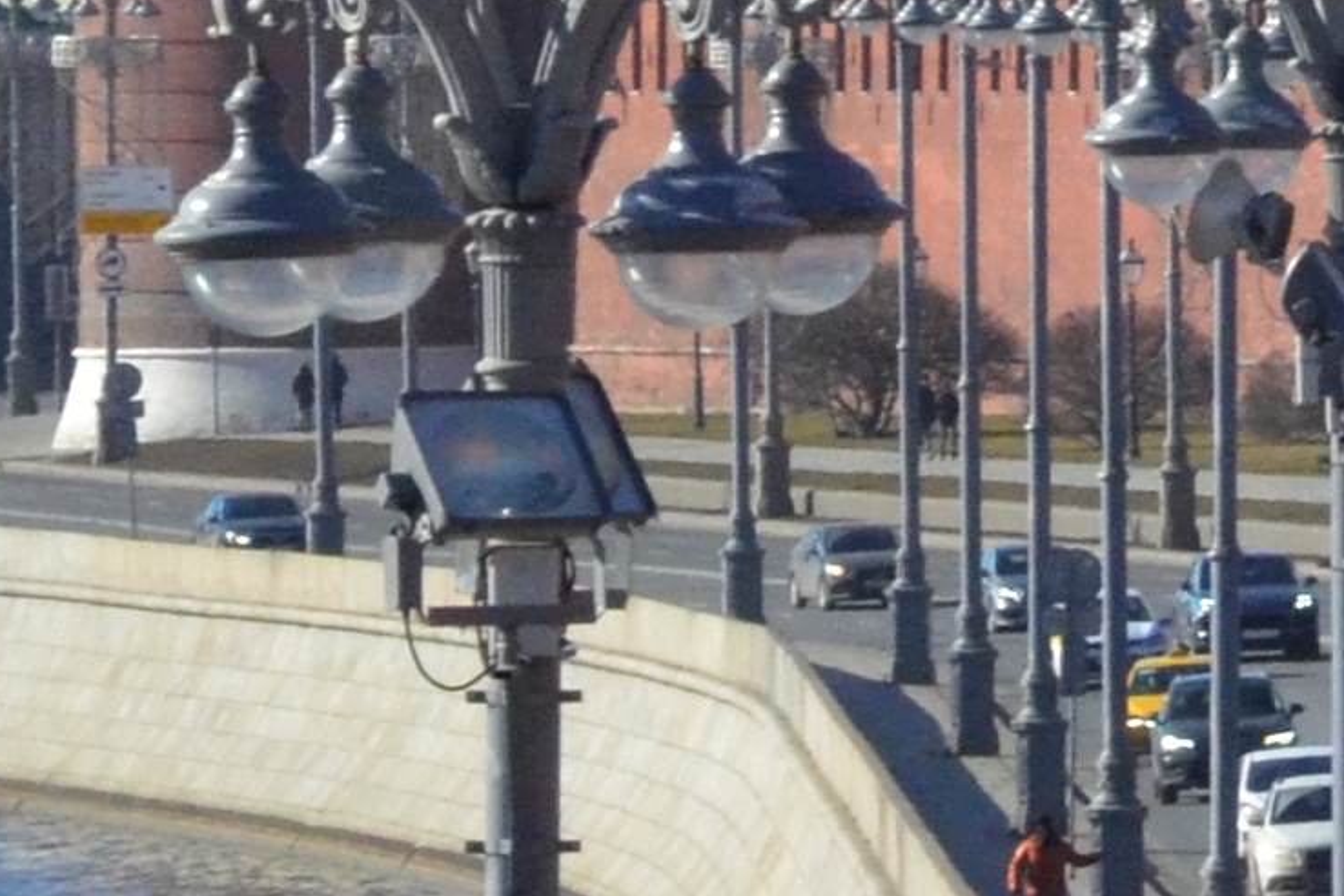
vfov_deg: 1.8
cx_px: 3999
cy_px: -239
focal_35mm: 780
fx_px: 29118
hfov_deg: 2.6
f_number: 16
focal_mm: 78
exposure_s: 1/1000
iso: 1600
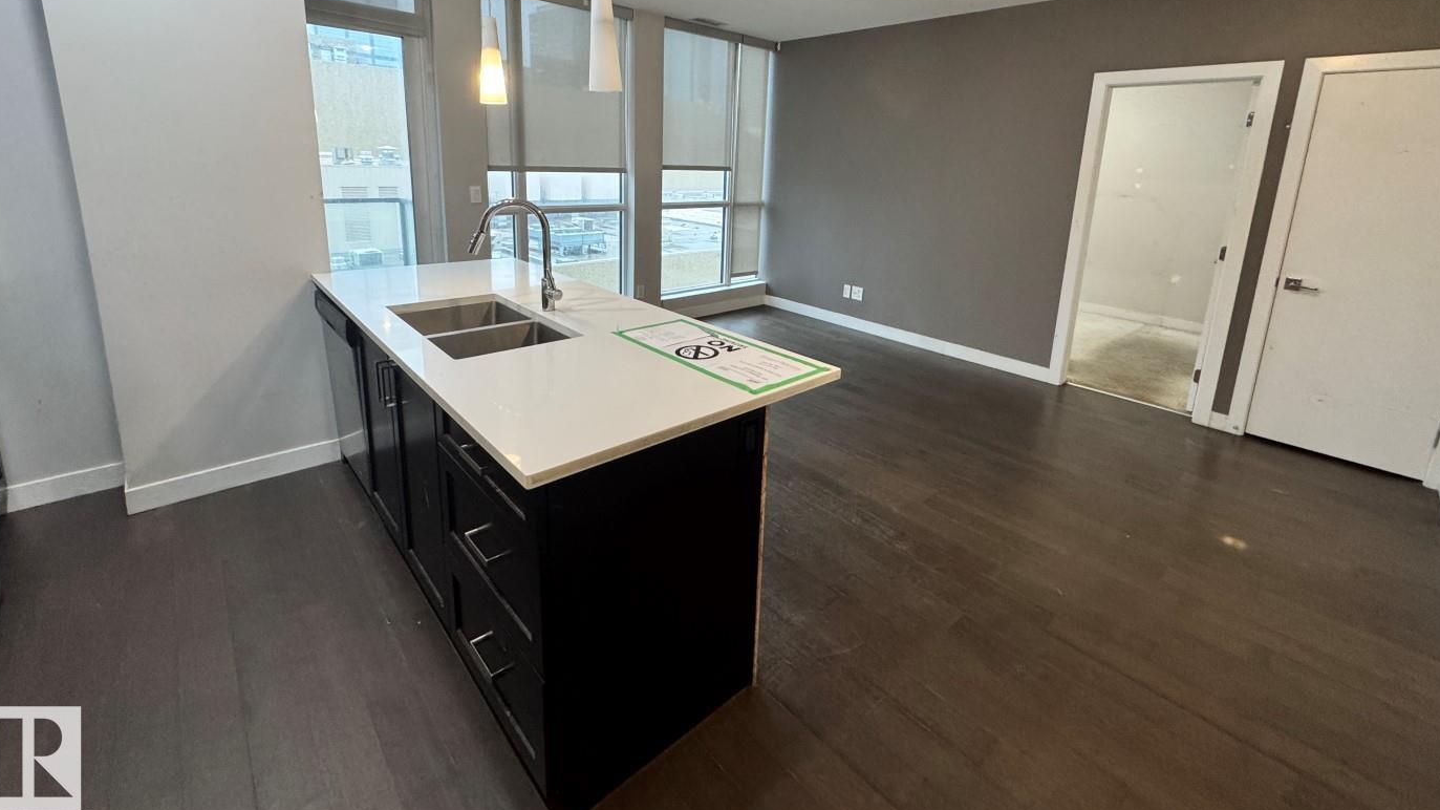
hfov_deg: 99.4
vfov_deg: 65.6
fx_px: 611
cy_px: 282
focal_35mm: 16
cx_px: 731
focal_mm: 2.22
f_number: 2.2
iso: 320
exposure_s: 1/120
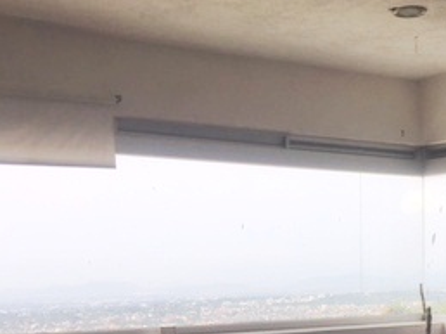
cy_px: 332
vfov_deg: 19.8
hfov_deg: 26.3
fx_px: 927
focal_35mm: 72
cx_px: 385
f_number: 2.2
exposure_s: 1/630
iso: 25
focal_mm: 4.15
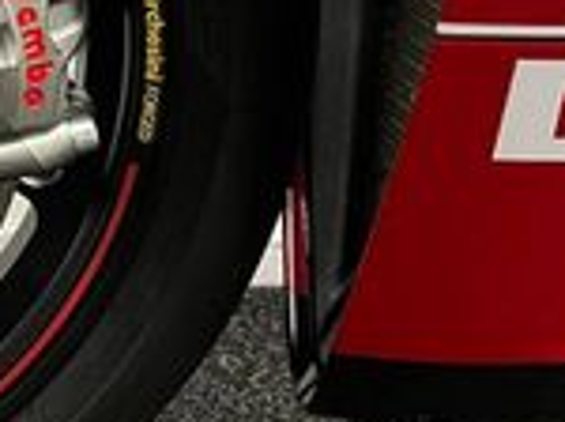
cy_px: 143
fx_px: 1809
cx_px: -343
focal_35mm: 111
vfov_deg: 13.3
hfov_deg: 15.9
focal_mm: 5.1
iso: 500
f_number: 1.6
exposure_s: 1/50
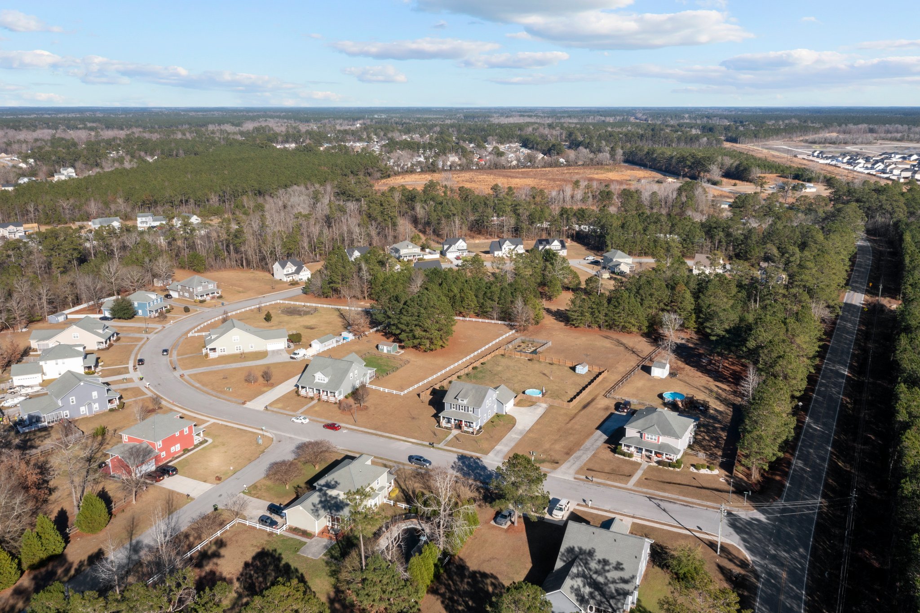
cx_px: 460
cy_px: 306
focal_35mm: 28
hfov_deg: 65.5
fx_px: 715
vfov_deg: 46.4
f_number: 9
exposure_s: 1/160
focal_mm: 10.26
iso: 100
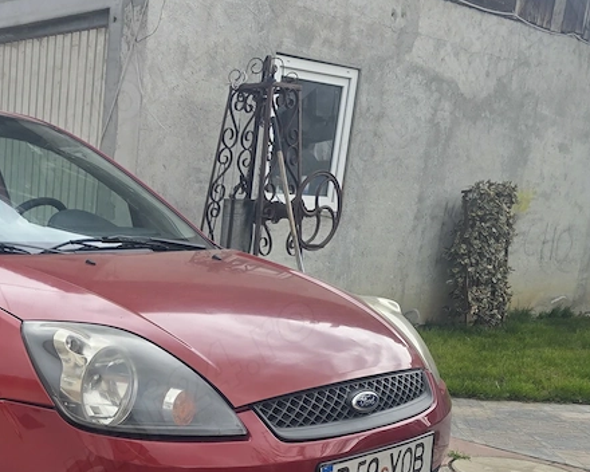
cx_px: 13
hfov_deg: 33.8
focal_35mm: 51
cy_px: 432
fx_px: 891
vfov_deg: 28.5
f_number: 1.7
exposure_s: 1/1212
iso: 80
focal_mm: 6.3
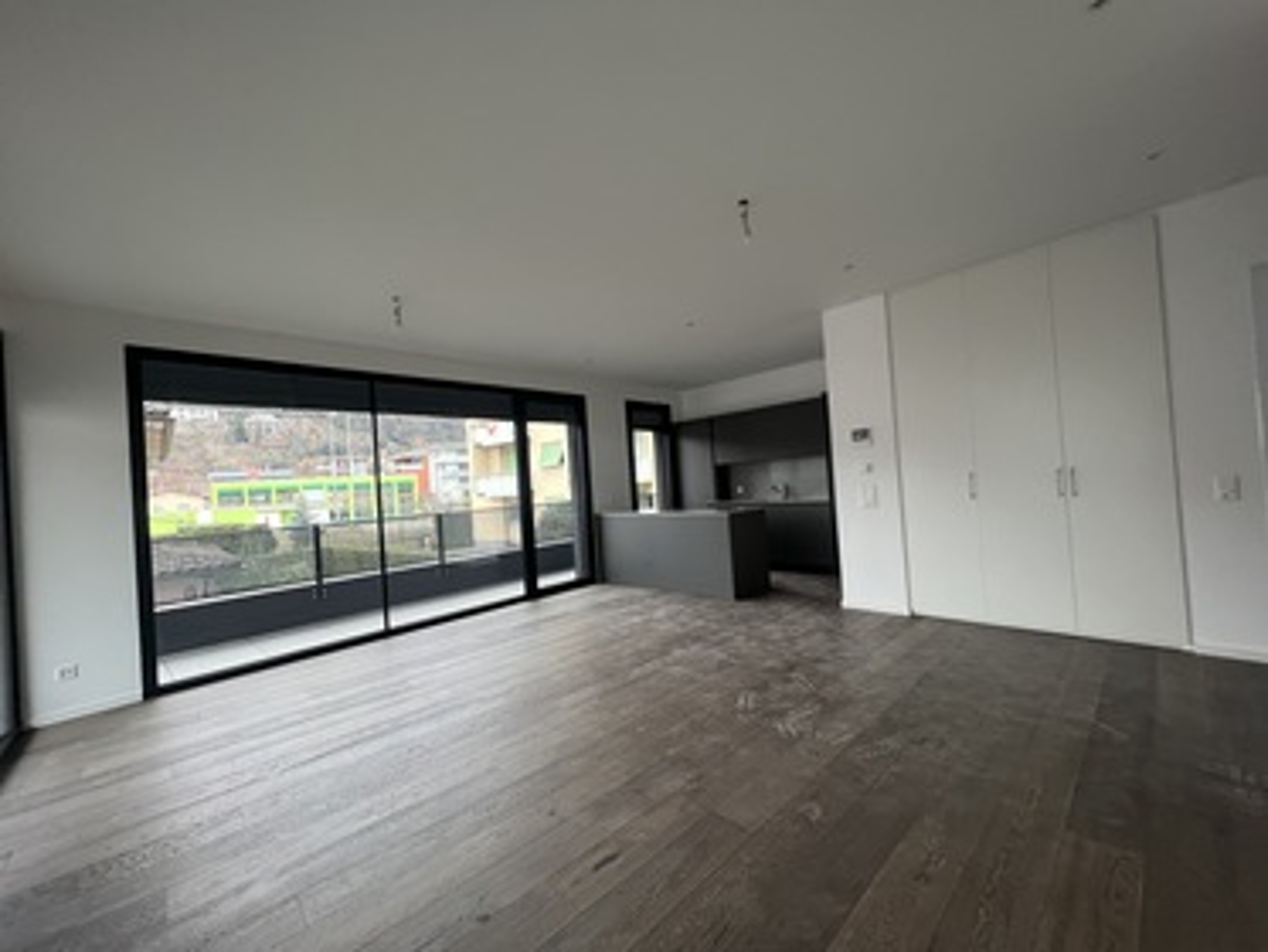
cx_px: 634
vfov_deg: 89.9
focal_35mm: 13
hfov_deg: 106.2
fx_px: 476
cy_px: 476
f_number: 1.8
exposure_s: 1/99
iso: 250
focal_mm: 1.57
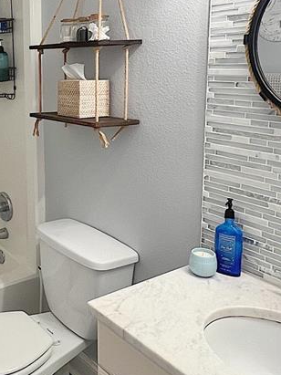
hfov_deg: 34.9
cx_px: 14
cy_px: 132
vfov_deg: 48.4
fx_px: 412
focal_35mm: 38
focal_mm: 1.57
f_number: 1.8
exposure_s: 1/120
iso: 250
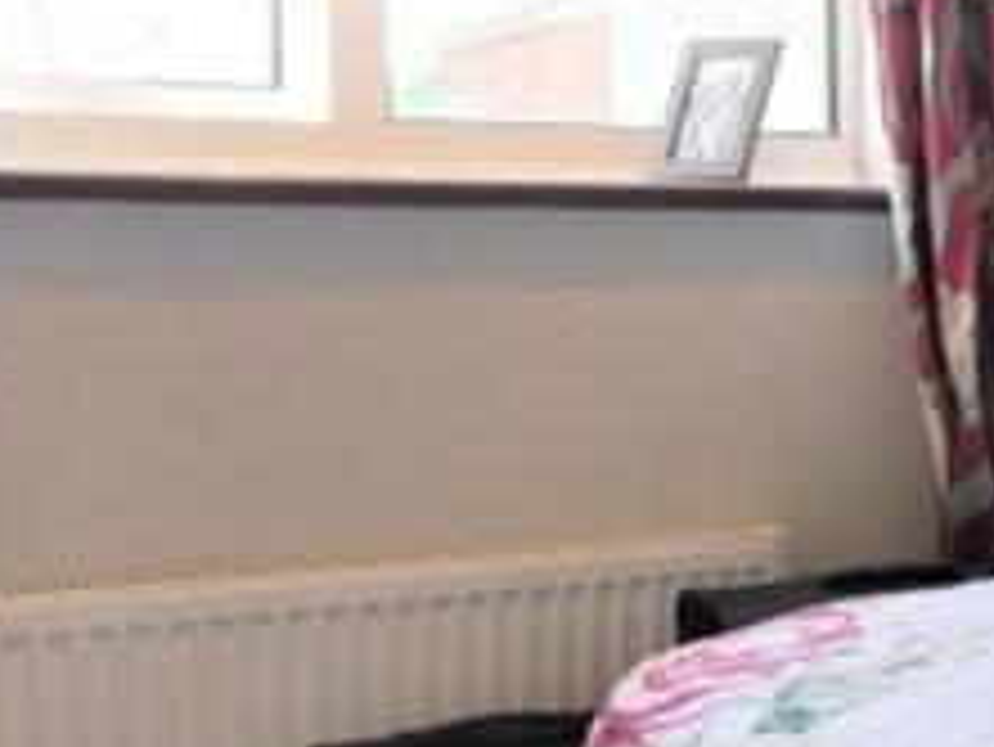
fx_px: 1867
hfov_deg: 23.3
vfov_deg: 22.6
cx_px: 1529
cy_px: 304
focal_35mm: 65
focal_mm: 7
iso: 200
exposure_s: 1/80
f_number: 4
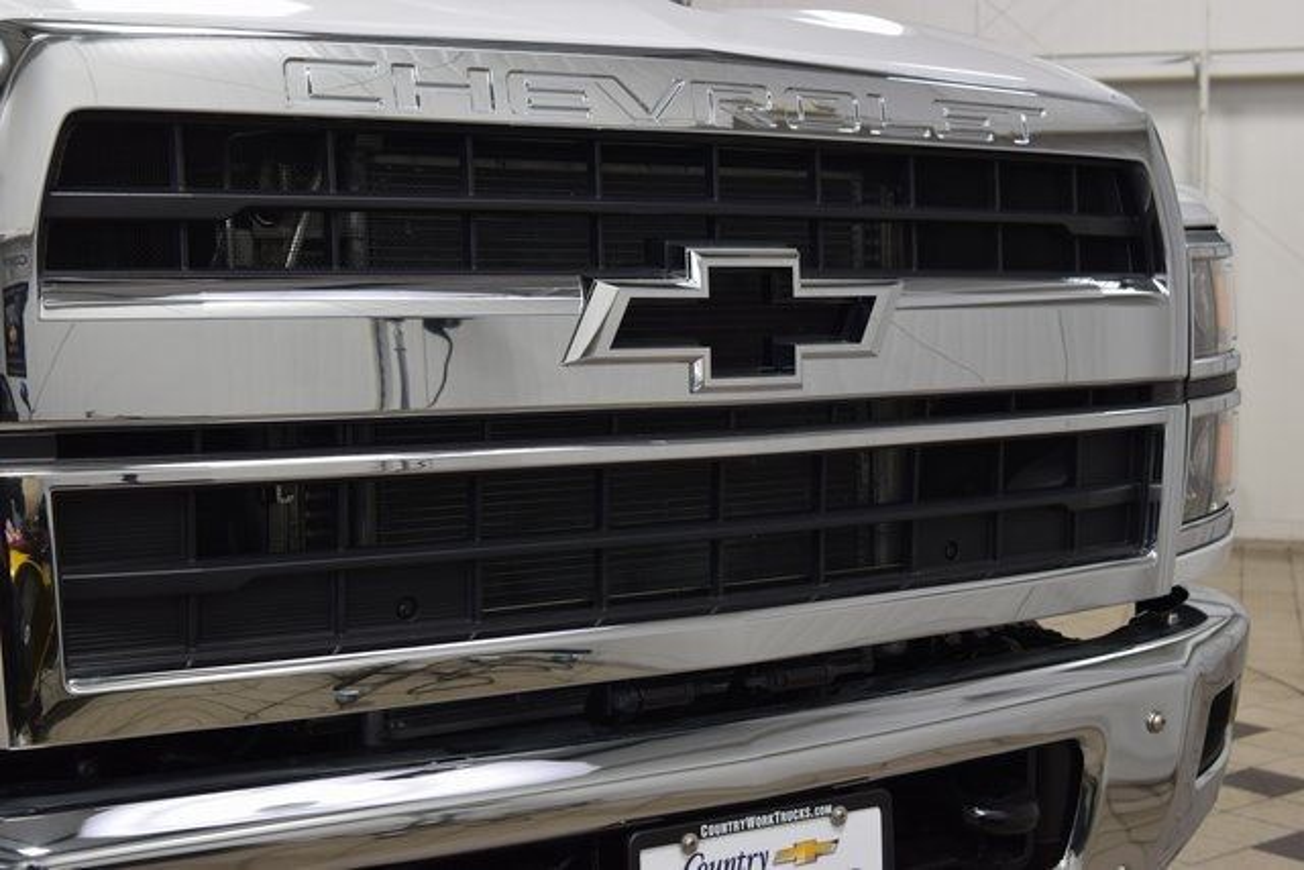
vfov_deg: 23.8
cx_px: 652
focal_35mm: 57
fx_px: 2065
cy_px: 435
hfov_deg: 35.0
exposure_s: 1/25
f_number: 7.1
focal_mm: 38
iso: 400
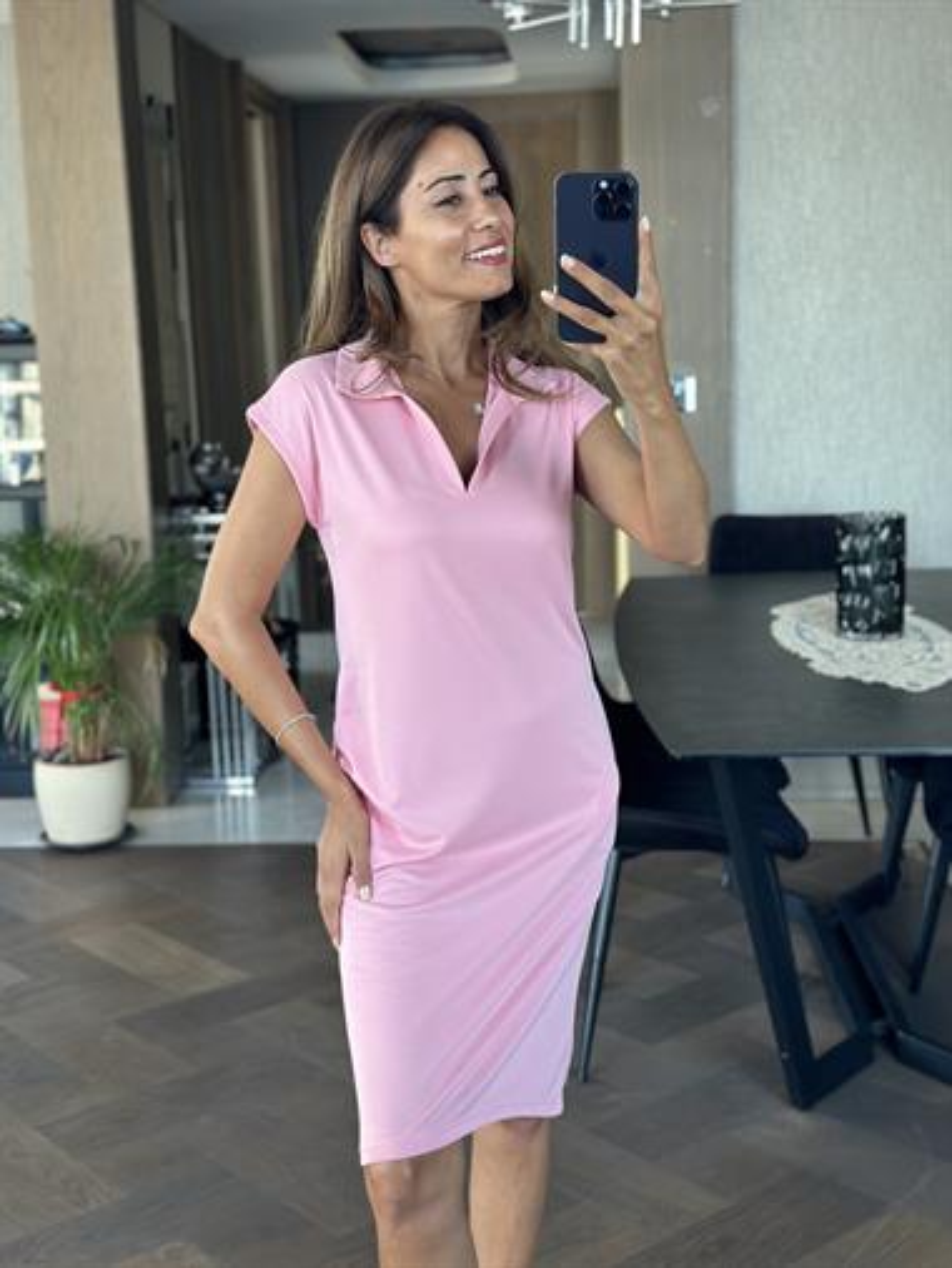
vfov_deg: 39.6
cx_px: 476
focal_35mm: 48
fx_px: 1759
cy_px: 634
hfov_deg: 30.3
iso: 125
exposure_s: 1/60
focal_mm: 6.86
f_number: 1.78
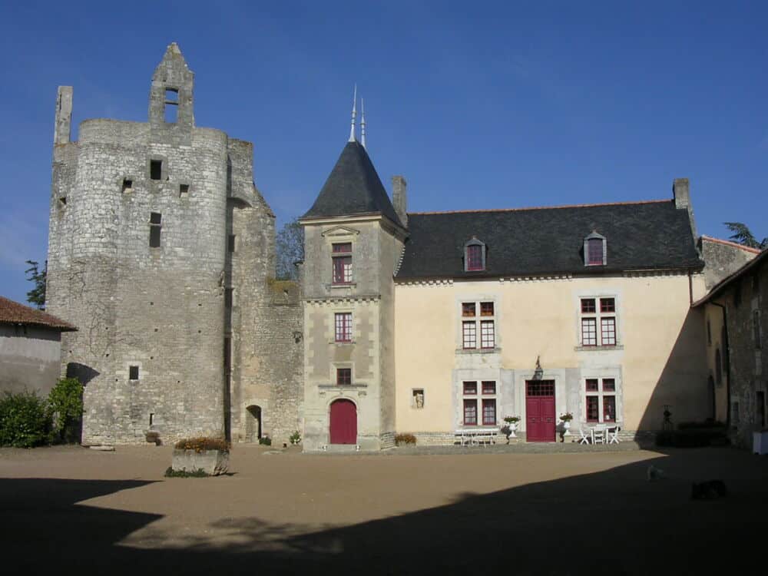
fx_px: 843
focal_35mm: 38
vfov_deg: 37.7
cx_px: 384
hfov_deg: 49.0
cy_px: 288
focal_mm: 5.8
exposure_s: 1/678
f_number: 5.6
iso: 100
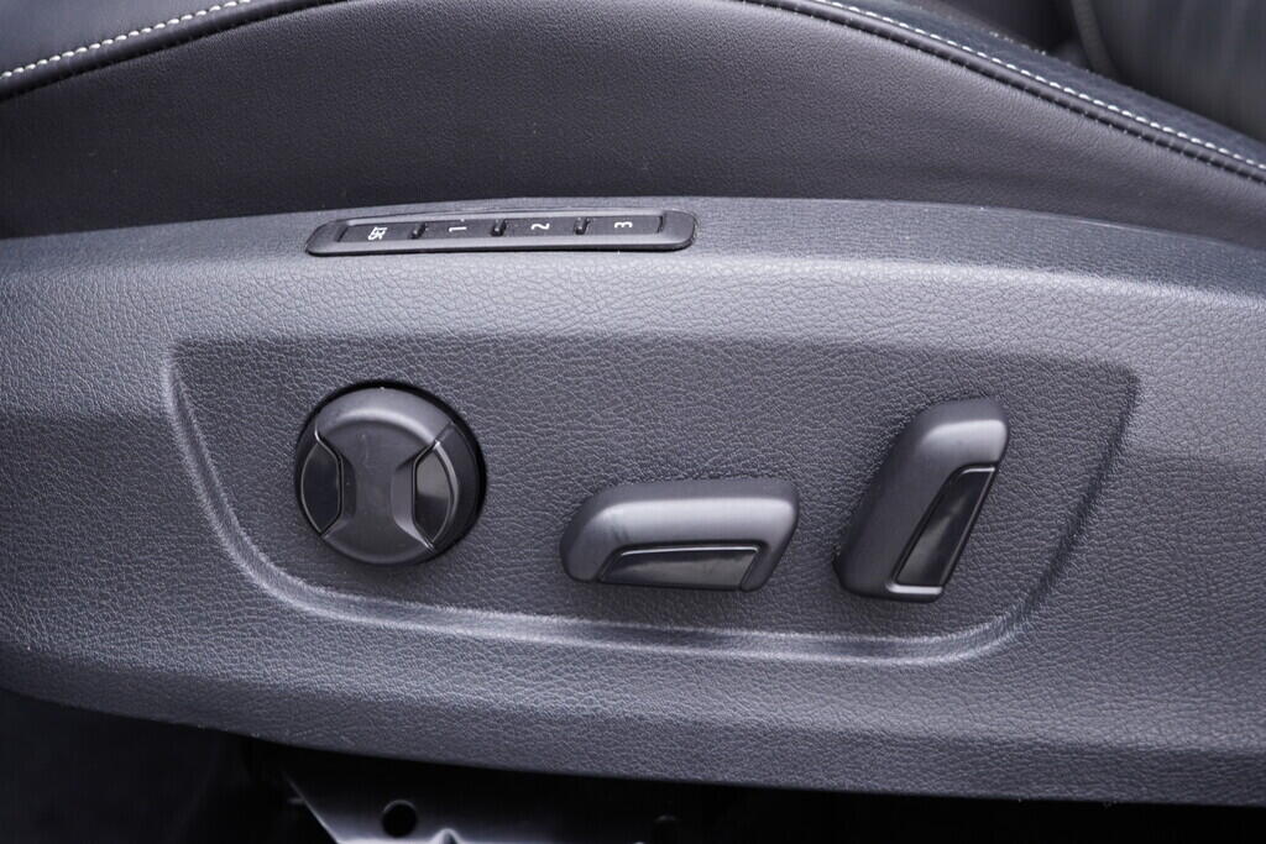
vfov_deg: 36.9
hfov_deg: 53.1
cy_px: 422
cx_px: 633
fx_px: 1266
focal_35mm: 36
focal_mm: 24
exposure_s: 1/40
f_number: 2.8
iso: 320
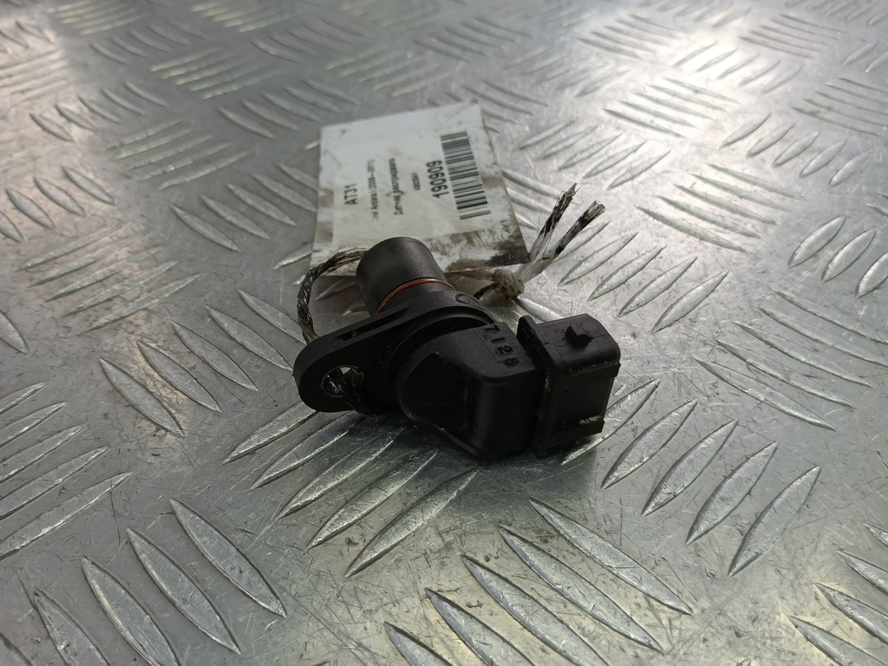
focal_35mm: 27
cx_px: 444
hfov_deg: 65.3
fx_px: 693
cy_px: 333
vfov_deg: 51.4
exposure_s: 1/100
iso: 107
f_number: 1.6
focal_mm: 4.11
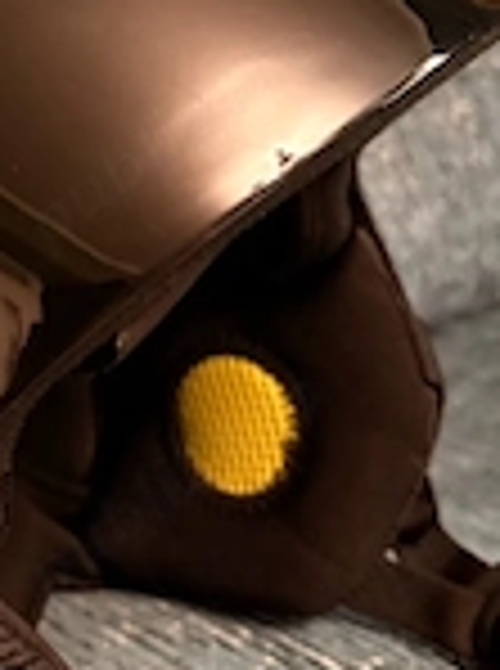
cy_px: 189
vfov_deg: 27.5
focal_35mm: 70
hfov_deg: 19.8
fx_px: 1354
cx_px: -86
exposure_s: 1/25
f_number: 1.6
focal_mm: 5.96
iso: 640
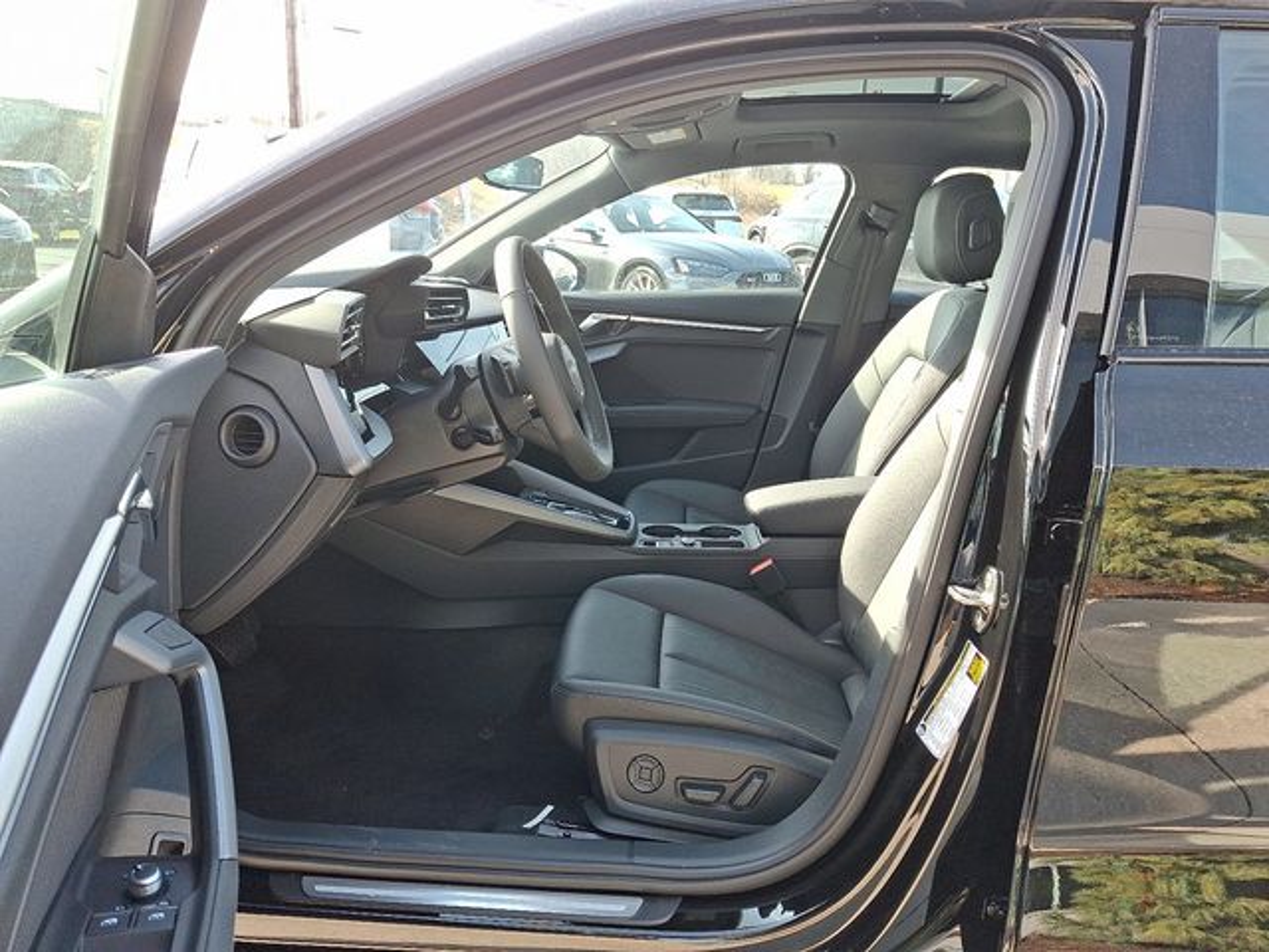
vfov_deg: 54.9
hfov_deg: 69.4
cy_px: 476
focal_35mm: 25
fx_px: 916
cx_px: 634
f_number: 1.8
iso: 25
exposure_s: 1/120
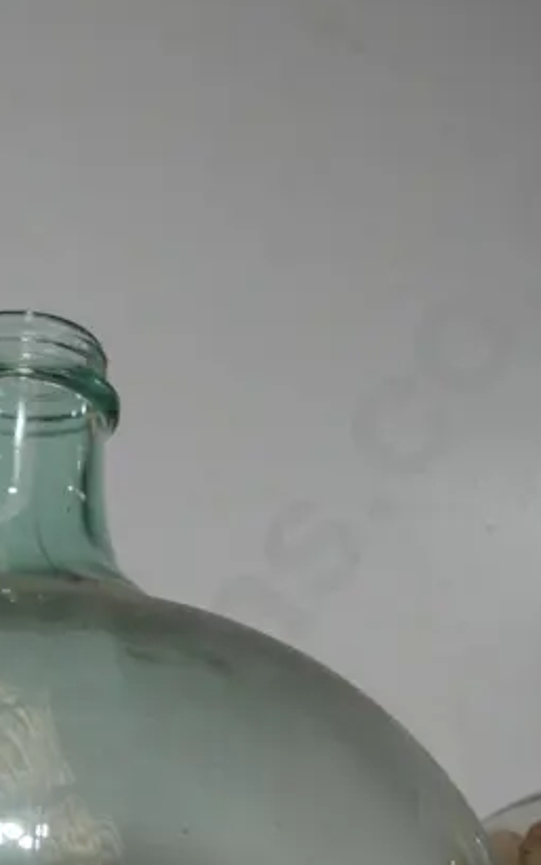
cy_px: 966
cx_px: -5
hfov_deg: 17.2
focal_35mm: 74
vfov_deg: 25.7
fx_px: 1745
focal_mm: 14
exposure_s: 1/125
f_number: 3.5
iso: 200
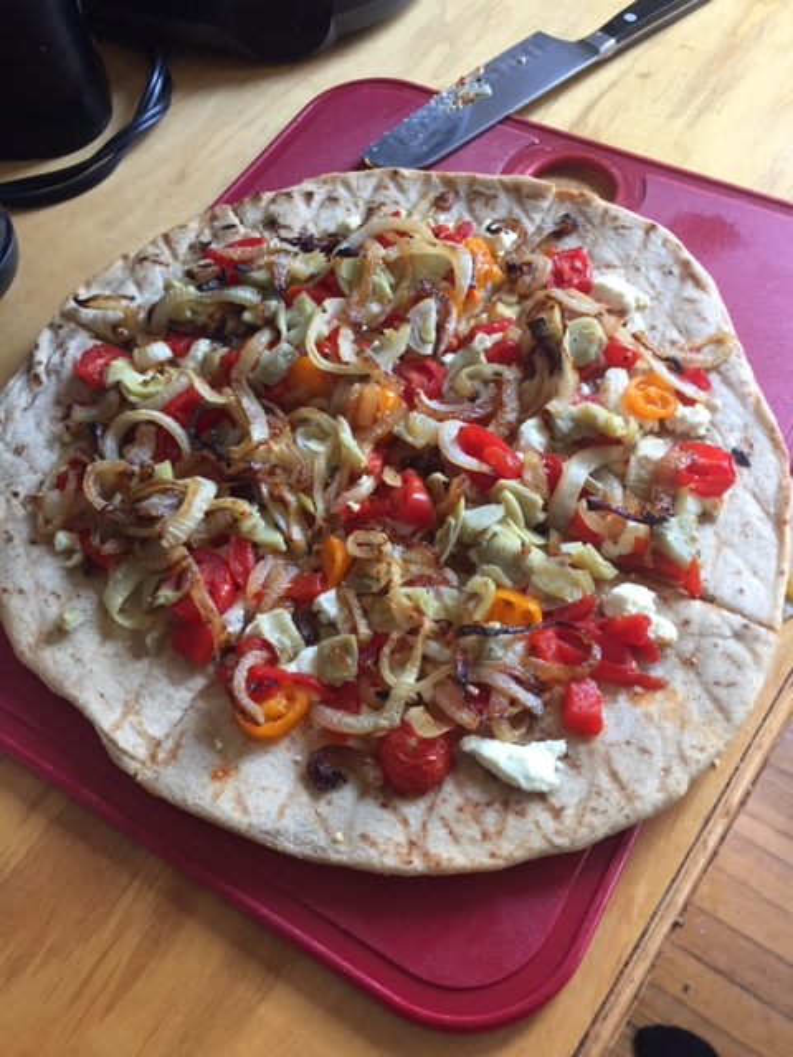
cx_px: 396
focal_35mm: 29
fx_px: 886
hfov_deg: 48.2
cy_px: 528
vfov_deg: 61.7
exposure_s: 1/30
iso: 50
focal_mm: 4.15
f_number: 2.2
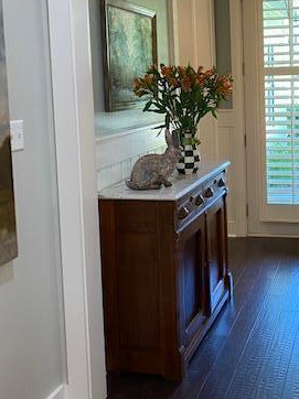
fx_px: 530
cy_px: 127
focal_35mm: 46
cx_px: 253
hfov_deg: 30.5
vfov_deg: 40.6
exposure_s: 1/60
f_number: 1.8
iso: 160
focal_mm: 4.25
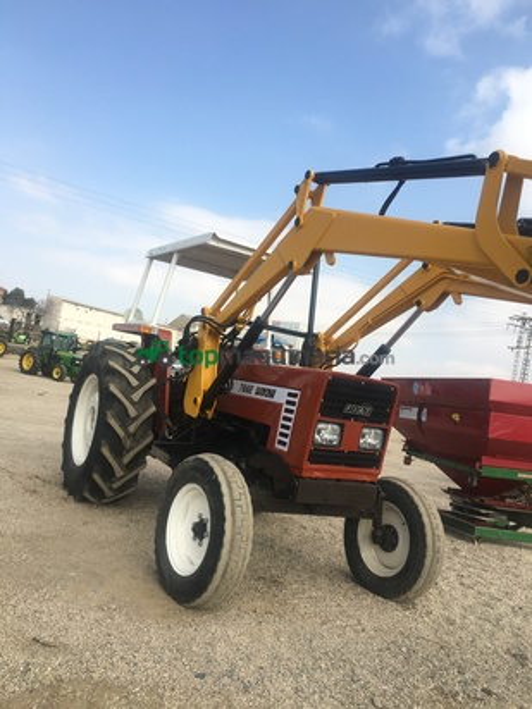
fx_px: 594
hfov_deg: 48.2
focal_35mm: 29
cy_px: 354
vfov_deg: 61.7
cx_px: 266
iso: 25
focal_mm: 4.15
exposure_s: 1/1261
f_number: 2.2
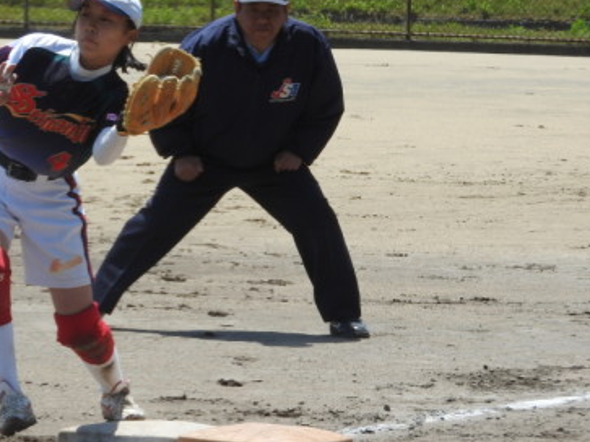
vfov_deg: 3.6
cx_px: 111
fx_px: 7037
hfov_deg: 4.8
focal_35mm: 413
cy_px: 176
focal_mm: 44.8
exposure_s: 1/500
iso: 100
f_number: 5.5
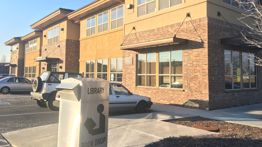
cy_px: 59
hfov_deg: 61.0
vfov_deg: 36.5
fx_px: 222
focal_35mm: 32
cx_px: 131
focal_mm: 4.15
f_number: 2.2
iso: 25
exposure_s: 1/519
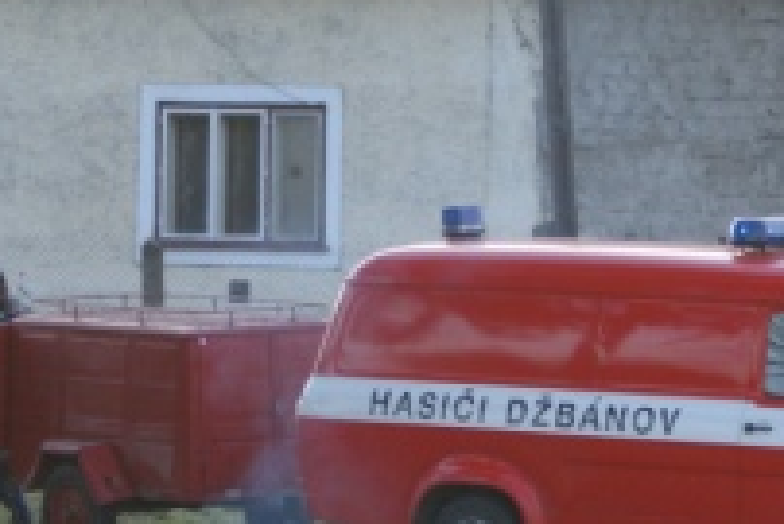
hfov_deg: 6.3
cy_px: 344
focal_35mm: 326
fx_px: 7104
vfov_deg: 4.2
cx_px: 536
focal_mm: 70
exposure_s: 1/125
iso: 400
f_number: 5.6
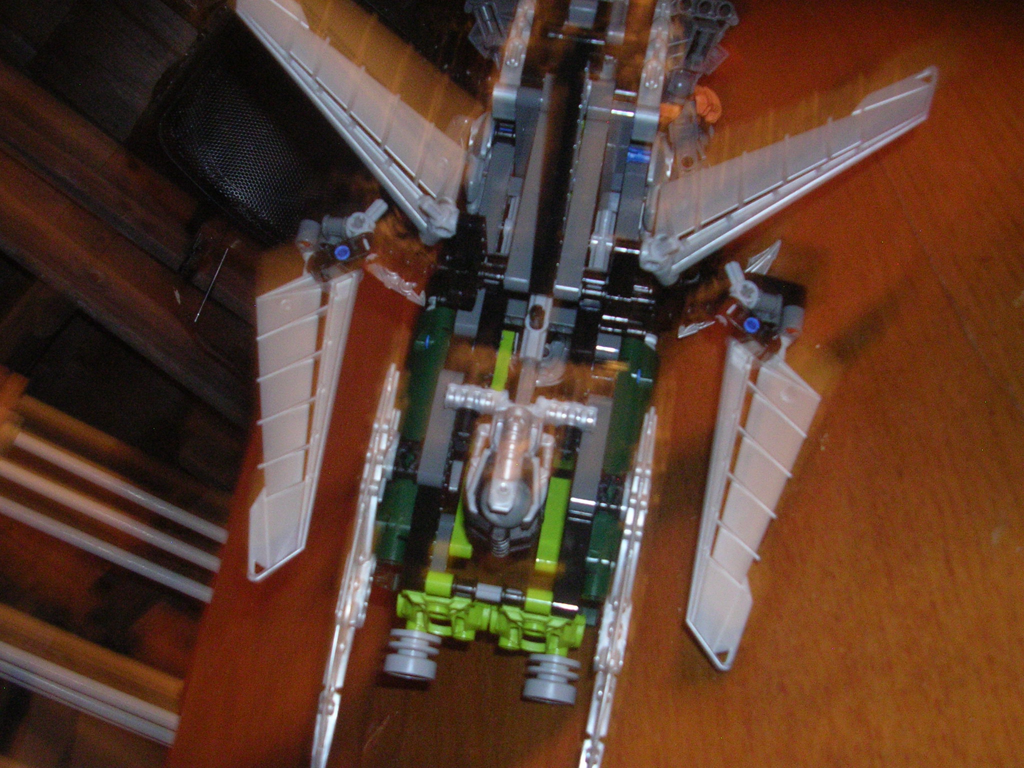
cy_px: 384
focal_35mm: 38
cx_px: 512
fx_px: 1124
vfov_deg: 37.7
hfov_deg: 49.0
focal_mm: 5.8
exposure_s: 1.5
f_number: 2.8
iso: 200
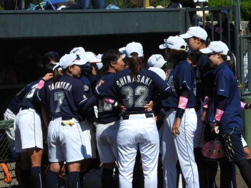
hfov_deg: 9.0
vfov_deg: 6.8
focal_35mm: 220
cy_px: 94
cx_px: 126
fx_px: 1595
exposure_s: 1/800
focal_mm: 39.4
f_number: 5.3
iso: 100
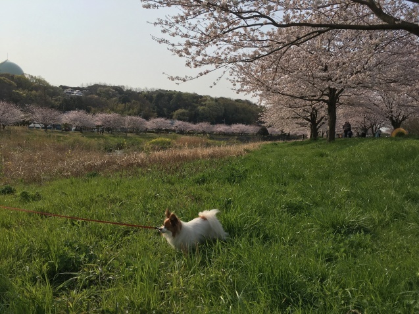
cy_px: 157
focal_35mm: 29
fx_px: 351
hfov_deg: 61.7
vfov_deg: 48.2
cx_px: 210
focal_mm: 4.15
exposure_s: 1/1972
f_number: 2.2
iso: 25
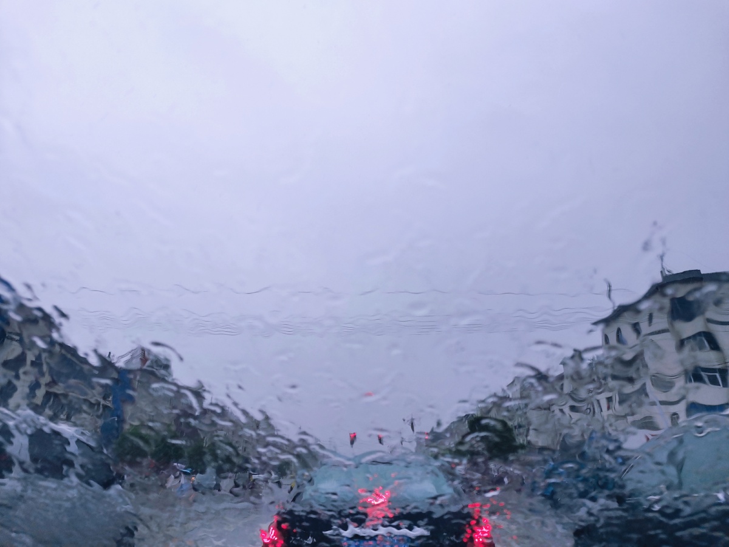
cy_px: 274
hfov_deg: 67.3
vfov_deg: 53.1
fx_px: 548
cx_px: 364
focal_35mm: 26
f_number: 1.8
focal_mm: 4.75
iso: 50
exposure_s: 1/667
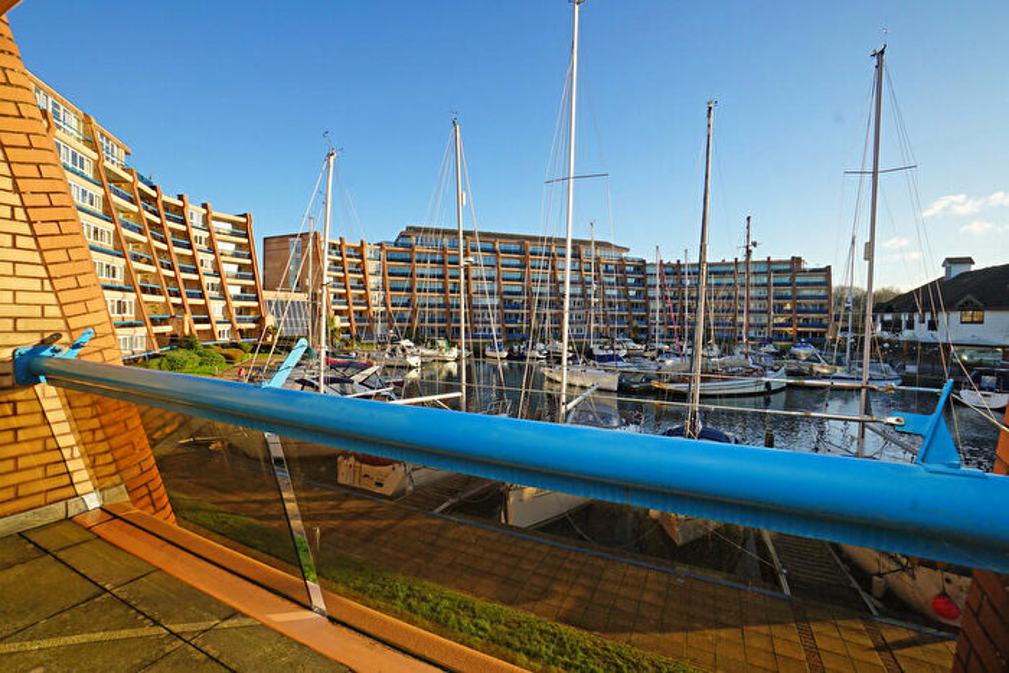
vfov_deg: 77.4
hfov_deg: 100.4
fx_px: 420
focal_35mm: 15
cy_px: 336
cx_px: 504
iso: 100
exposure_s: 1/100
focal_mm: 10
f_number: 10
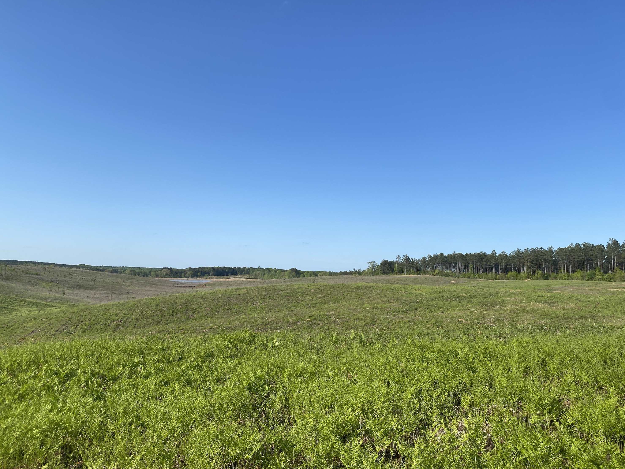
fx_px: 488
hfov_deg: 65.3
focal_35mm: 27
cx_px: 308
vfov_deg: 51.4
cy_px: 228
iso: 32
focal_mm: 4.25
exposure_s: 1/3125
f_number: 1.8
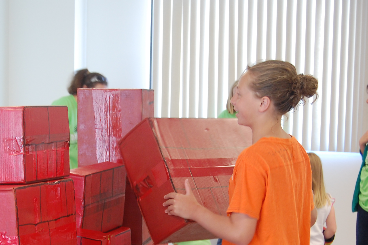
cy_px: 223
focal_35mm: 96
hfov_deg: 21.1
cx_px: 103
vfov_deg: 14.1
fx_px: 980
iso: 400
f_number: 4.8
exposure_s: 1/30
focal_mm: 35
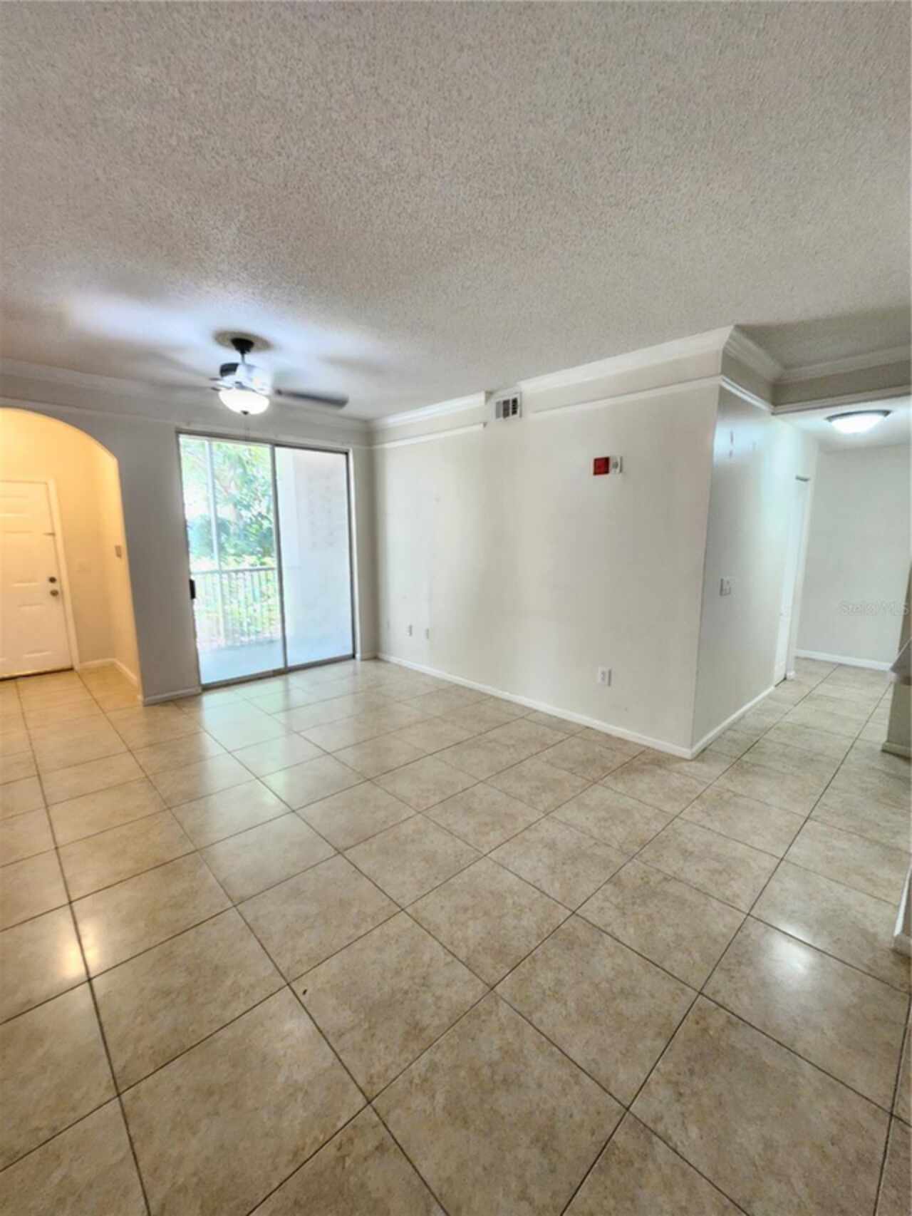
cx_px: 456
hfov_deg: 89.9
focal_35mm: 13
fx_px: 457
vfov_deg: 106.2
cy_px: 608
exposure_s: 1/30
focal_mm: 2.2
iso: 640
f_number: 2.2
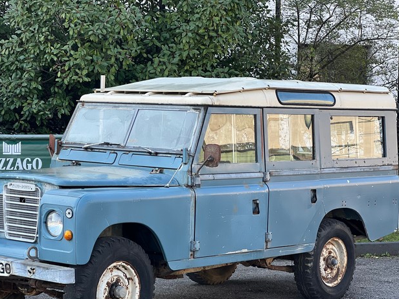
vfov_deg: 14.8
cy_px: 191
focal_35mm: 100
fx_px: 1153
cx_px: 170
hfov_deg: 19.6
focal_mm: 9
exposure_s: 1/121
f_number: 2.8
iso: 50
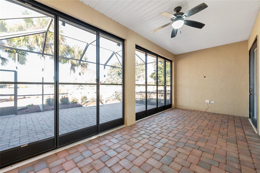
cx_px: 130
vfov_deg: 81.2
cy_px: 86
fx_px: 101
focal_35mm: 14
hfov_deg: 104.3
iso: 400
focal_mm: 14
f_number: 7.1
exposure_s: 1/5
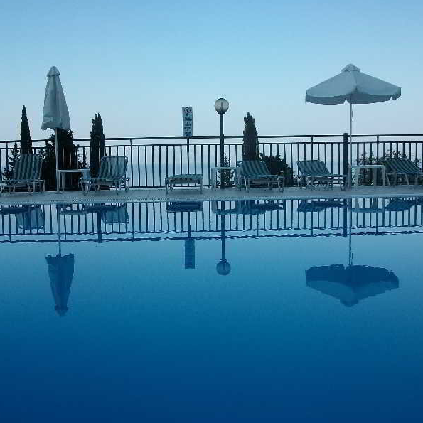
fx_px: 525
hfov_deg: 43.7
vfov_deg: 43.9
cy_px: 210
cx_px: 181
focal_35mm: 38
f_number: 5.5
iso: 80
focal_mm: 5.7
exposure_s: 1/260
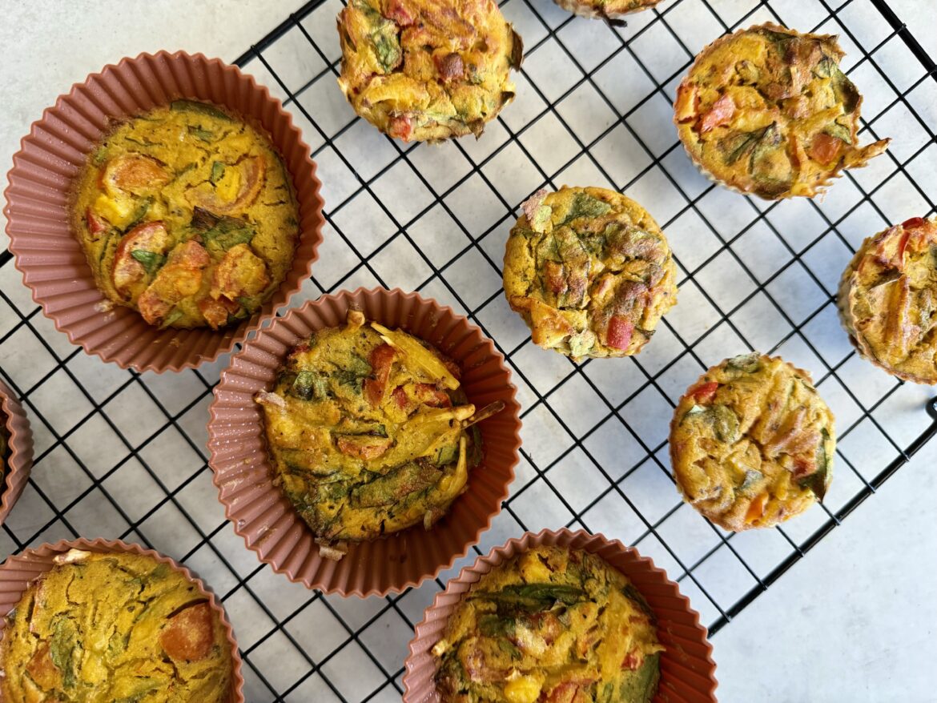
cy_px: 352
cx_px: 468
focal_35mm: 24
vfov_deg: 56.8
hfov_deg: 71.6
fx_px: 650
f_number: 1.78
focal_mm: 6.86
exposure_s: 1/60
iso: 250
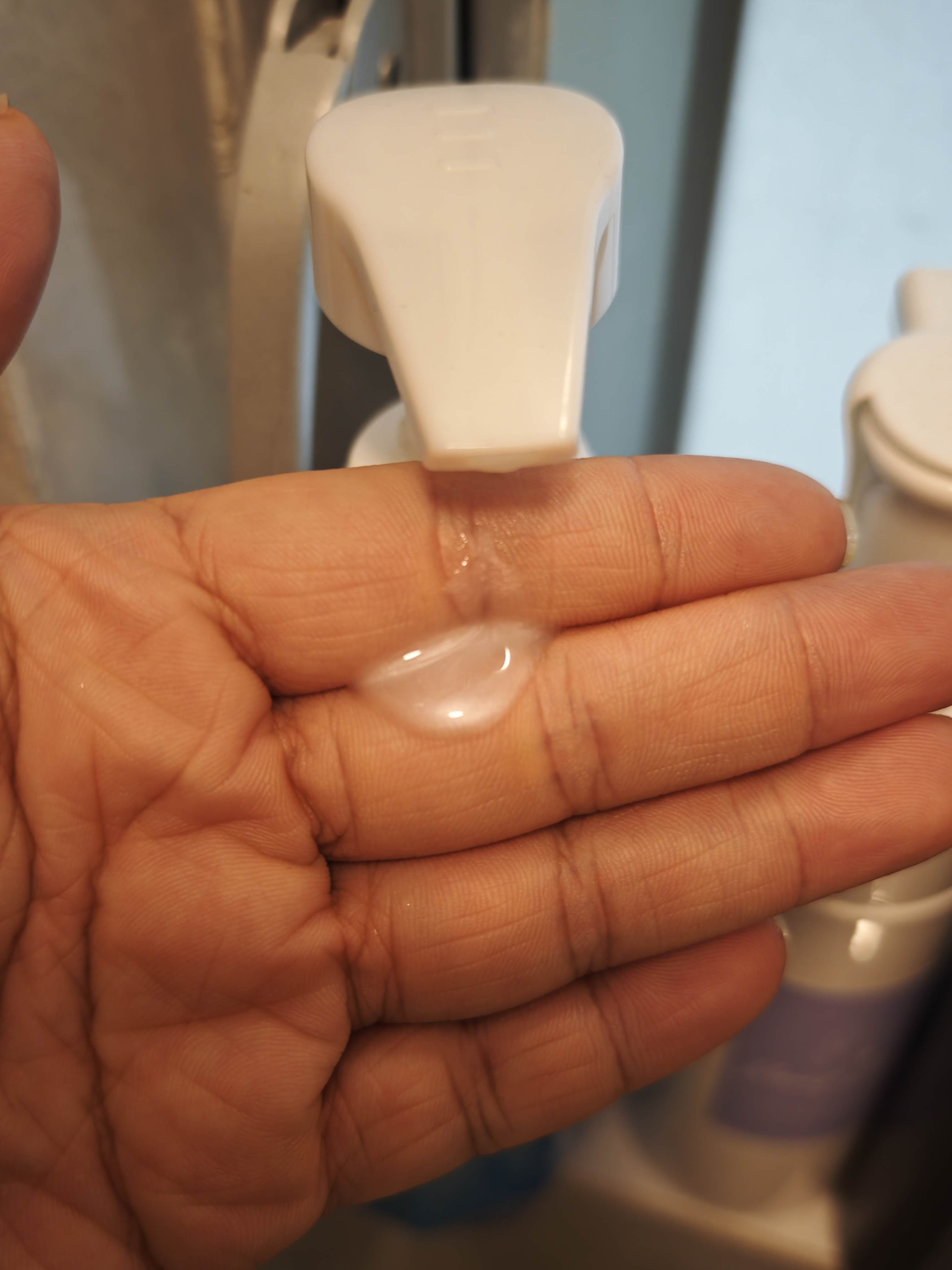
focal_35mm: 35
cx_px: 476
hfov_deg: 40.7
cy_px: 635
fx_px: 1283
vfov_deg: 52.6
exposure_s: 1/50
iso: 430
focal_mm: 8.72
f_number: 2
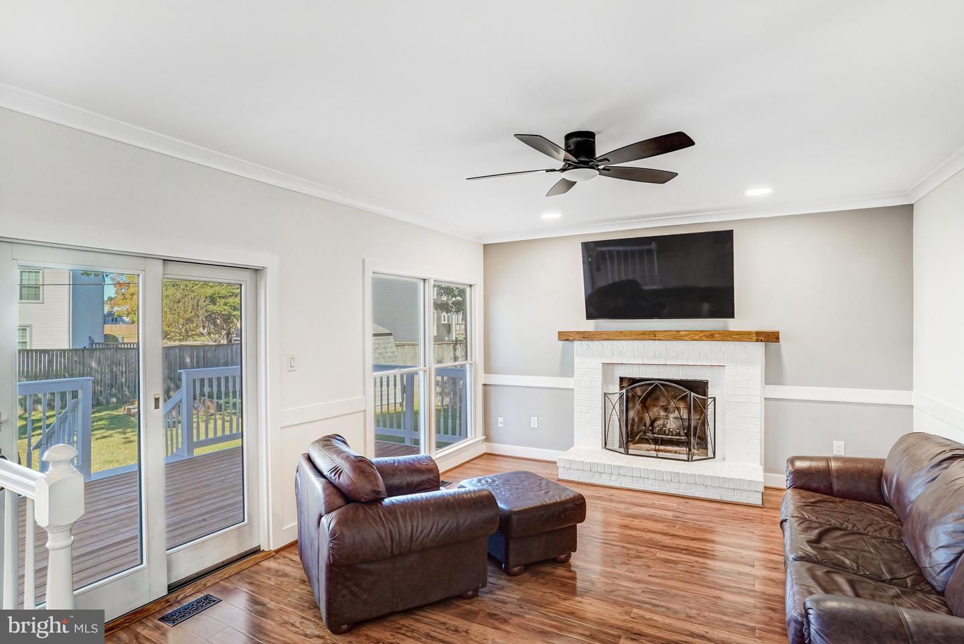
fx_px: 455
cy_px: 322
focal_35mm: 17
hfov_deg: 93.3
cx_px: 482
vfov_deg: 70.5
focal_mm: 17
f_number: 8
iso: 1250
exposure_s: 1/40
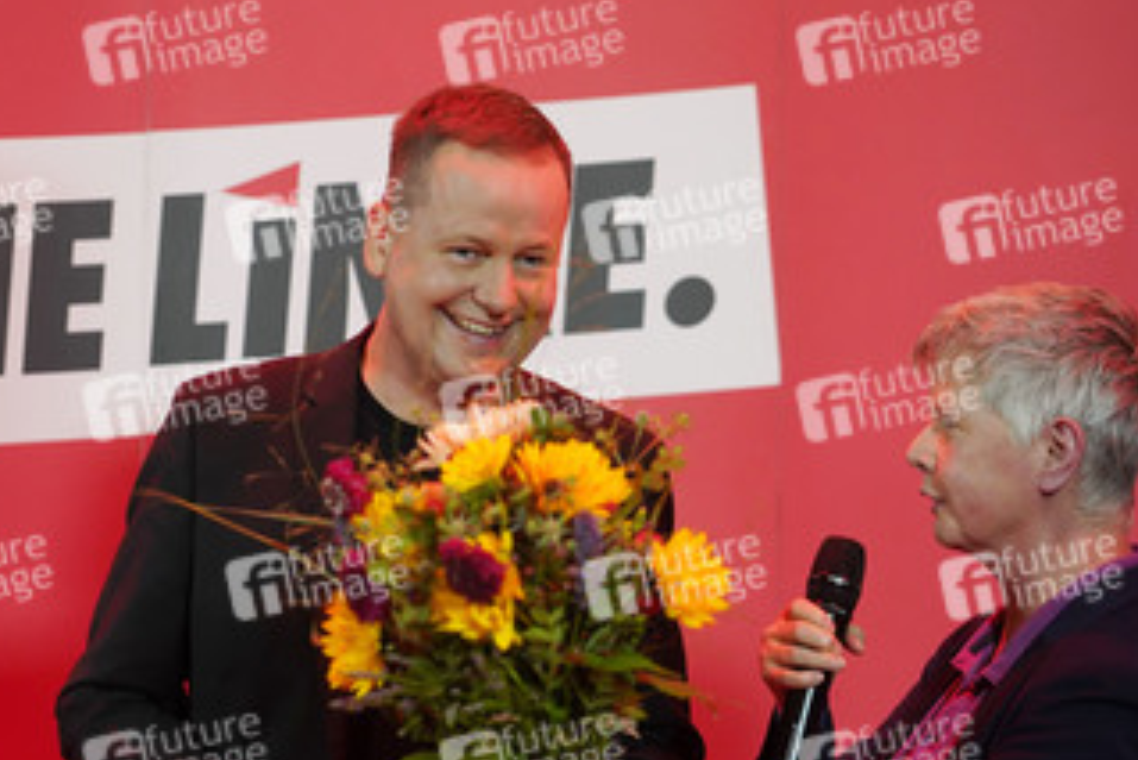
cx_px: 580
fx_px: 3795
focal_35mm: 120
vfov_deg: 11.4
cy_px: 489
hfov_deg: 17.1
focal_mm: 85
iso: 2000
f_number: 2.8
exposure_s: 1/320
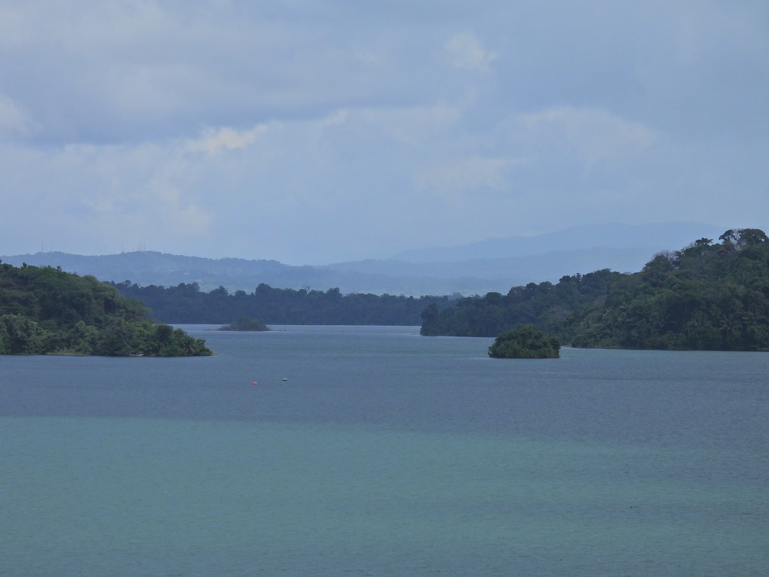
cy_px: 288
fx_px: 4443
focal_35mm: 200
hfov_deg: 9.9
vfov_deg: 7.4
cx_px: 384
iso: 100
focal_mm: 35.7
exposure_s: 1/1600
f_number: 4.5
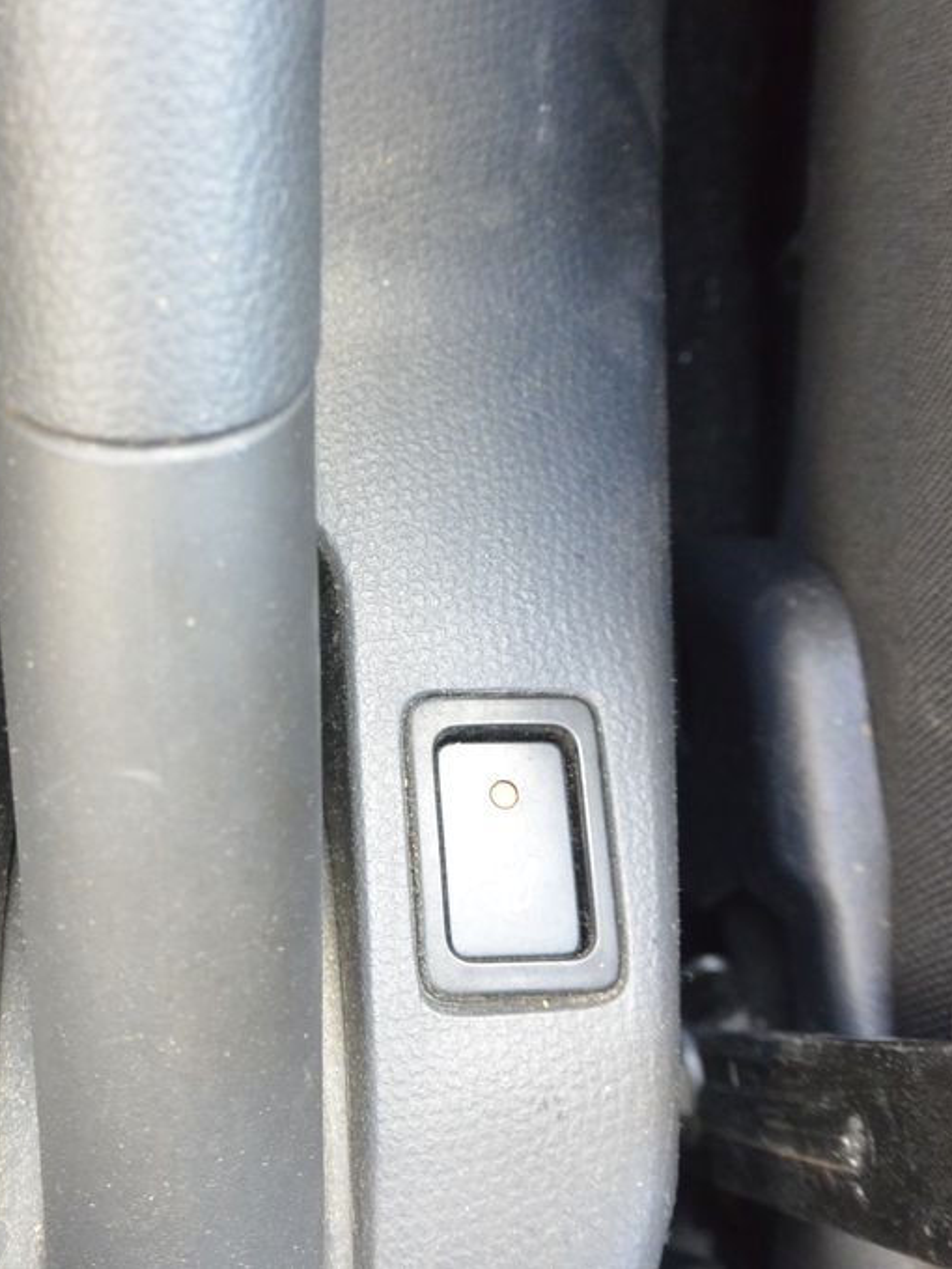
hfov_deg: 33.9
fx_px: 1540
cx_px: 274
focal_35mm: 42
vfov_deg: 44.8
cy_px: 634
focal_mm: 11
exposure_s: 1/30
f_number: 3.5
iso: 1000
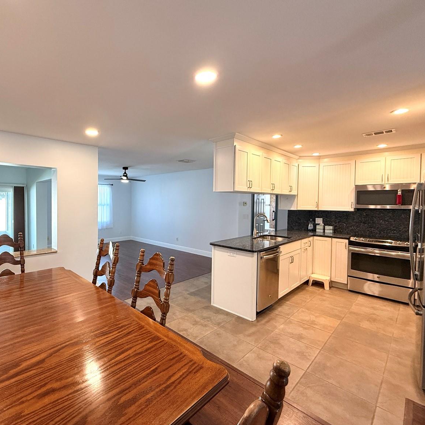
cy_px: 207
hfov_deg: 82.1
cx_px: 155
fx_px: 236
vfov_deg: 84.0
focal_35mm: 17
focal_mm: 2.22
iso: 250
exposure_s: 1/120
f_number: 2.2
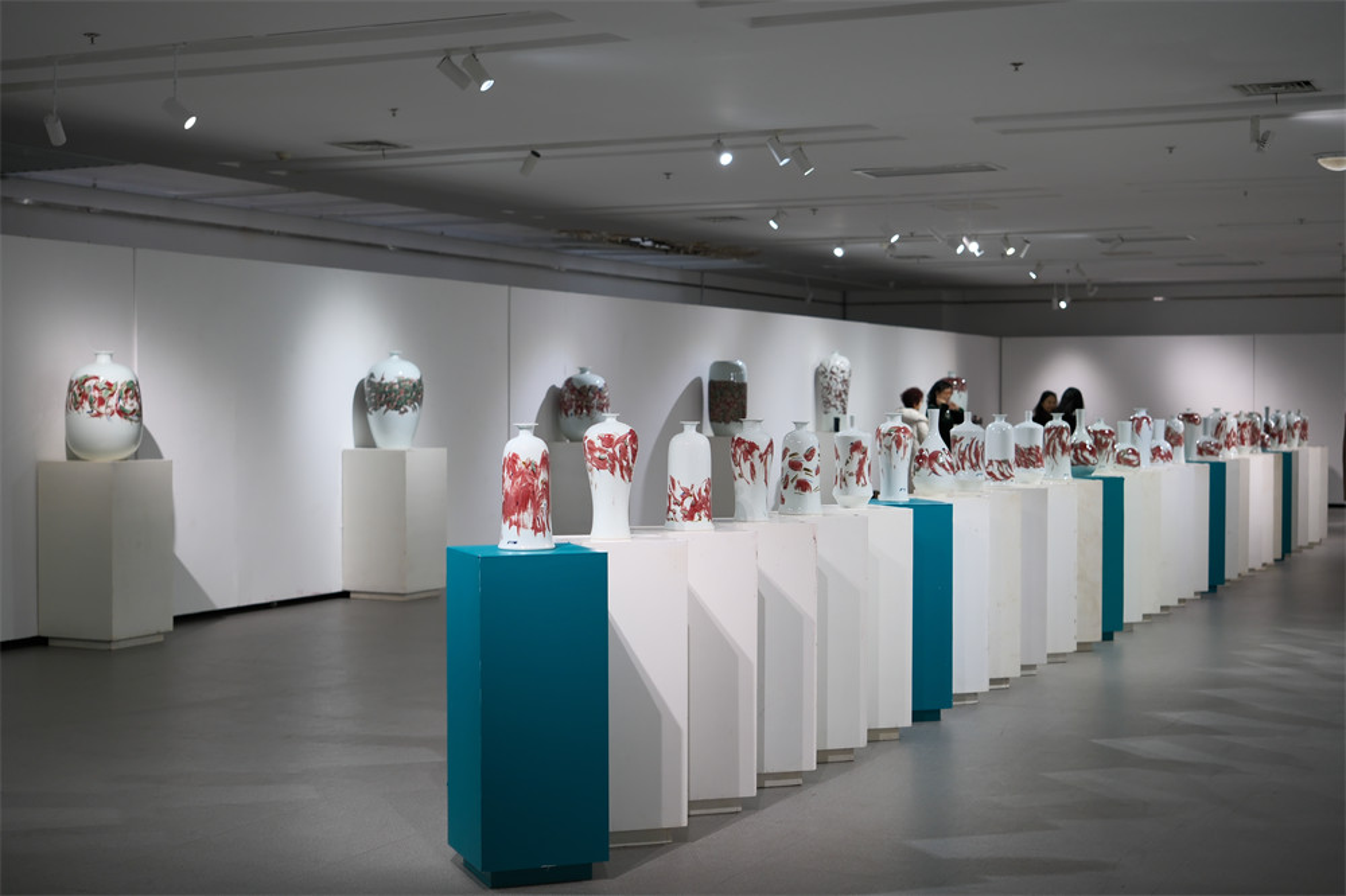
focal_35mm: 50
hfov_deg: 39.6
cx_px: 673
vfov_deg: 27.0
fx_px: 1869
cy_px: 448
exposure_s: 1/240
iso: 320
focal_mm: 33
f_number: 2.2
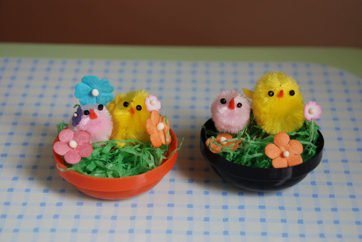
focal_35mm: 93
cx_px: 181
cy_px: 121
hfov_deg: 21.9
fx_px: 936
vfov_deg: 14.7
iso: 400
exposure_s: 1/25
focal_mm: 62
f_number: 5.3
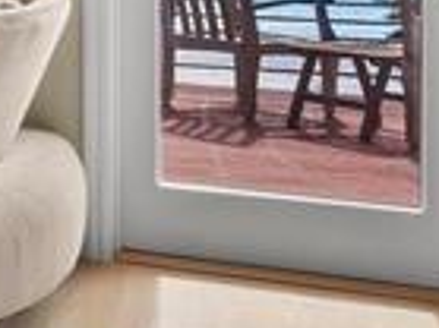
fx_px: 1305
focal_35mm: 103
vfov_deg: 13.6
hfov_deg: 12.4
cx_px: -758
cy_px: -136
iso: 200
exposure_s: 1/13
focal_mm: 7
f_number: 11
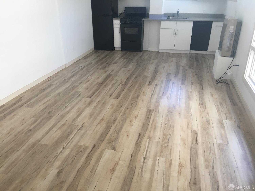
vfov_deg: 48.2
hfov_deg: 61.7
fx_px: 214
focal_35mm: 29
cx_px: 128
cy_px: 96
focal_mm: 4.15
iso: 25
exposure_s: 1/30
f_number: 2.2
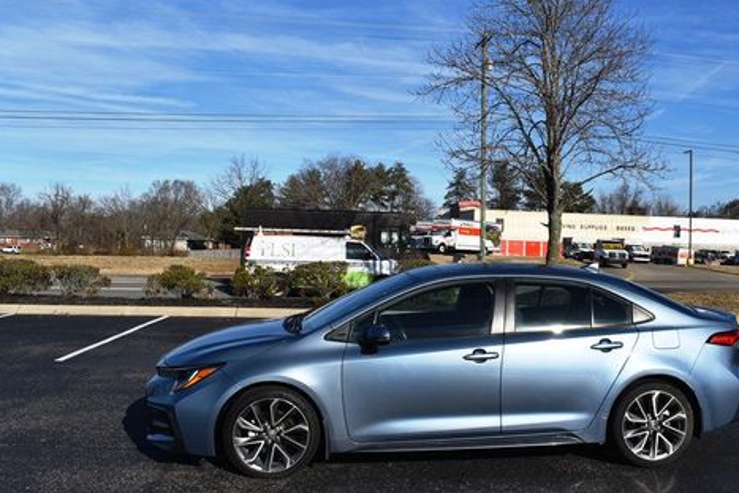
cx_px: 457
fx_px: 760
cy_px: 201
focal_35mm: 37
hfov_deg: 51.4
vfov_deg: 35.9
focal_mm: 18
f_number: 10
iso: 100
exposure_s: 1/400
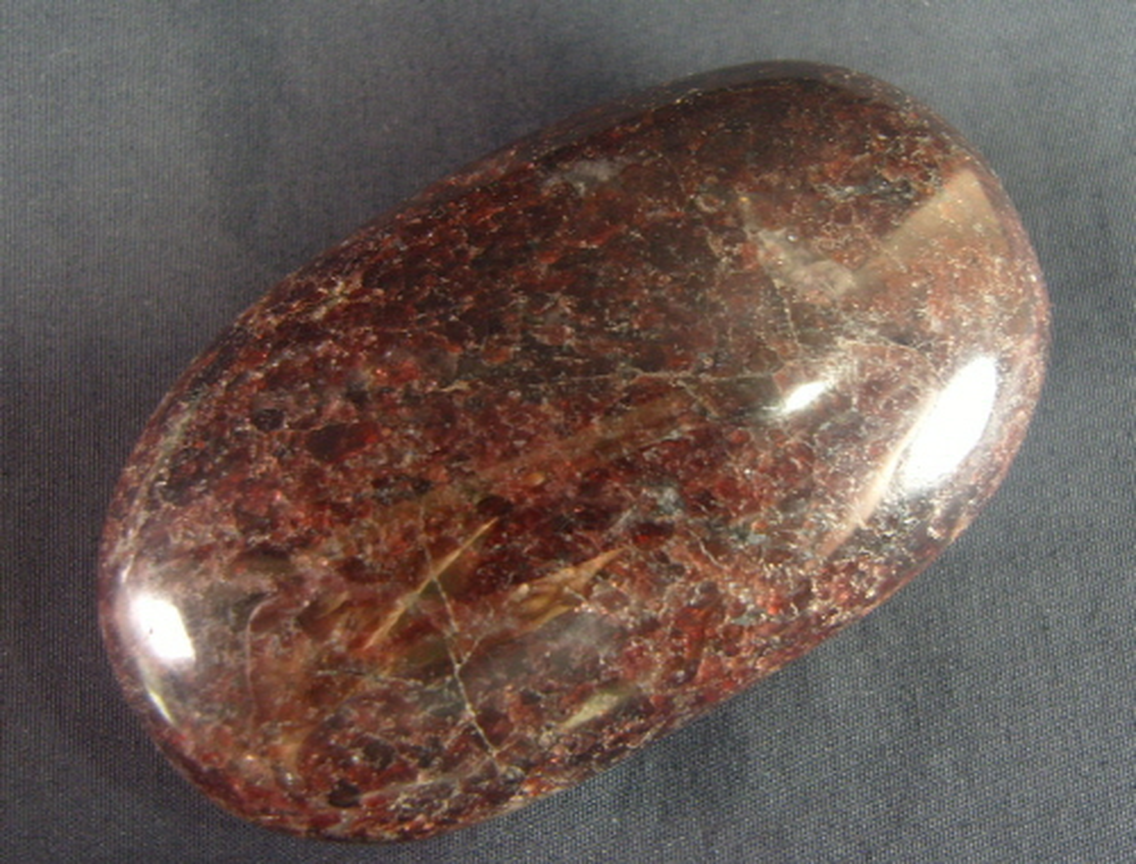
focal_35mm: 35
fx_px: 1154
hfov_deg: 52.4
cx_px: 568
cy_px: 432
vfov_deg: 41.0
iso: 133
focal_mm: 7.4
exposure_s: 1/30
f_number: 2.8
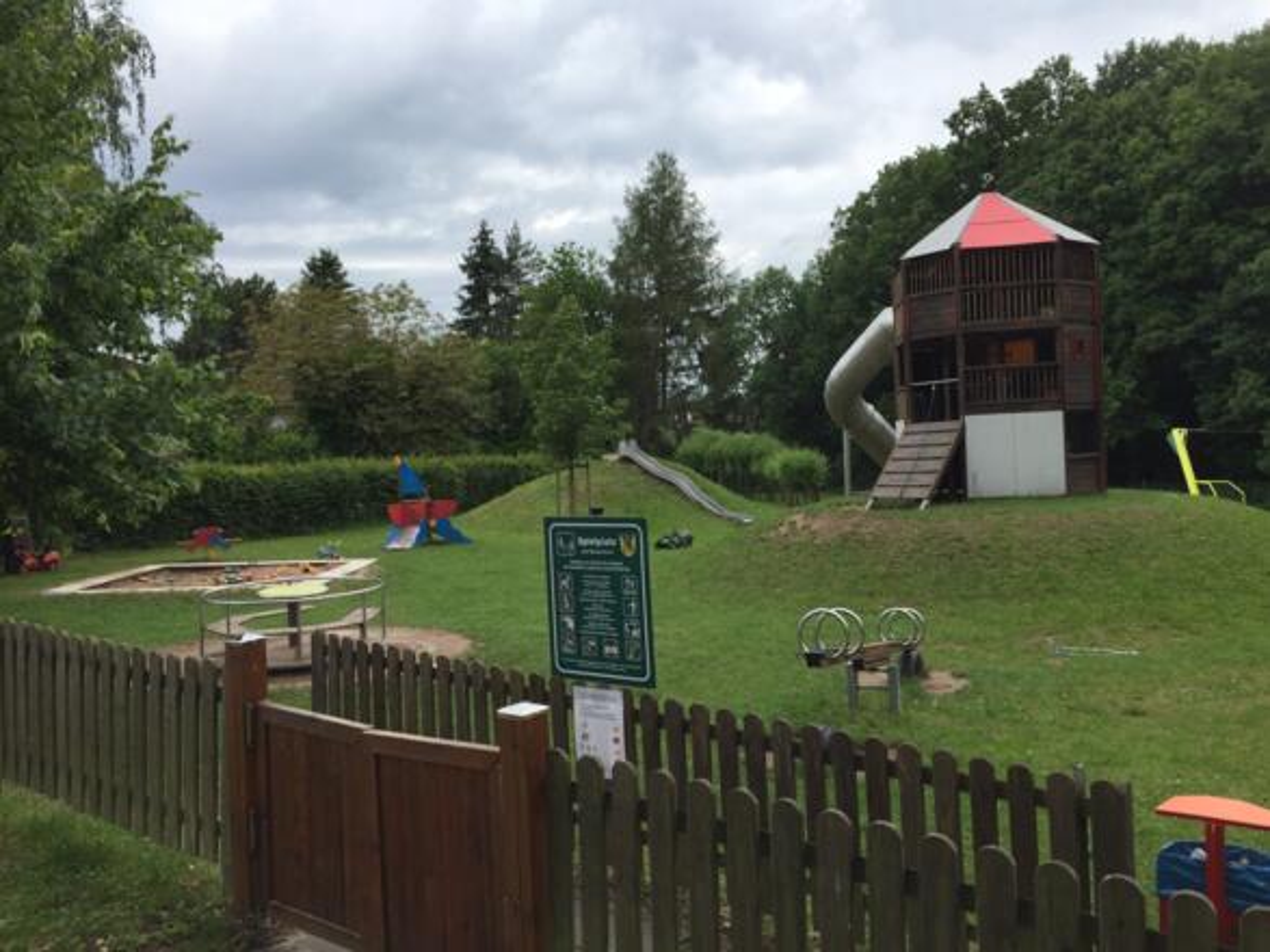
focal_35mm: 29
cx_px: 635
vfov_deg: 48.2
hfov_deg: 61.7
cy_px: 476
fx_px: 1064
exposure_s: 1/1068
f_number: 2.2
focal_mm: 4.15
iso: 32
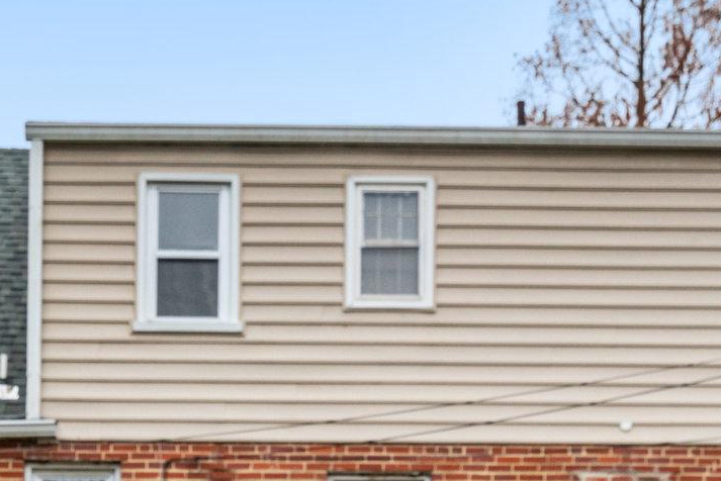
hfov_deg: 22.7
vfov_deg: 14.9
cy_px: 548
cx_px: 498
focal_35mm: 89
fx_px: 1783
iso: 1250
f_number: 8
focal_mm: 31
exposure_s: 1/500
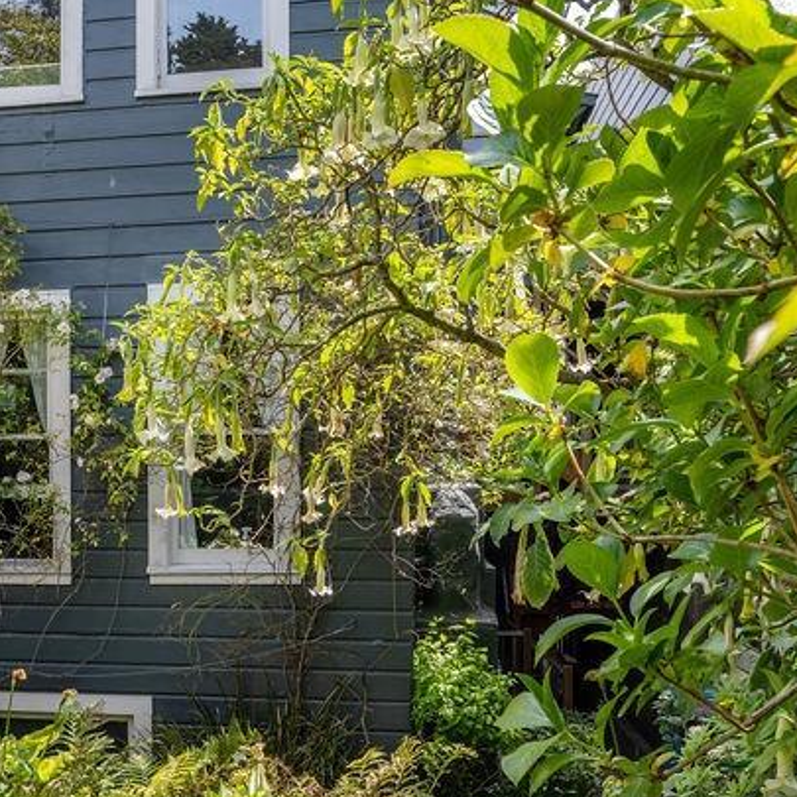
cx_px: 218
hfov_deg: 38.4
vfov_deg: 38.8
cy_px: 513
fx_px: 1120
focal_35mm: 43
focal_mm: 20
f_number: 8
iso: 100
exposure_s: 1/60
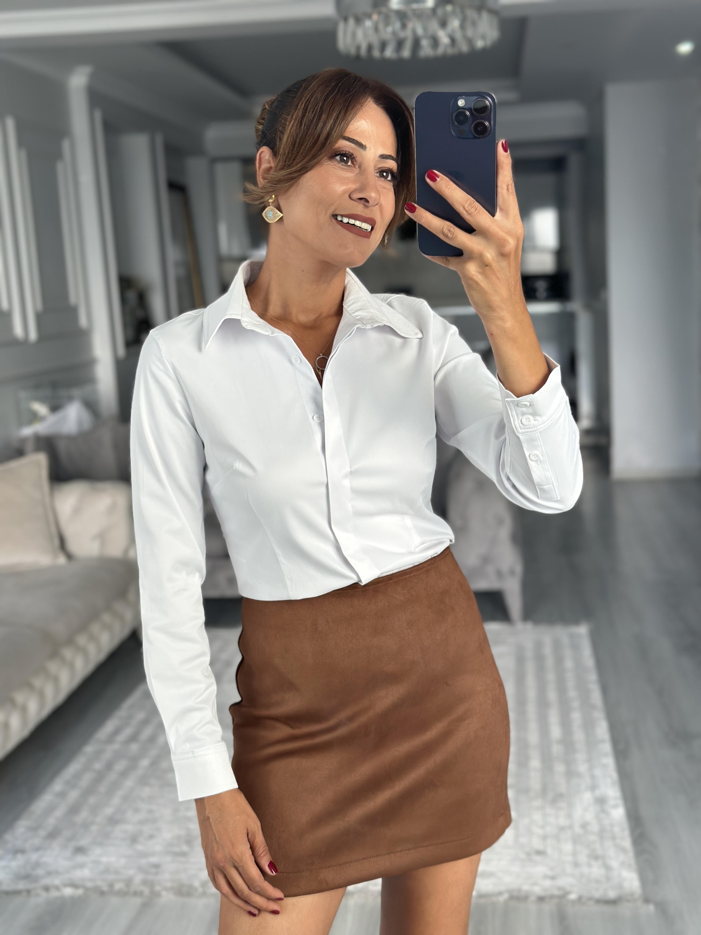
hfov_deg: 30.3
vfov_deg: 39.7
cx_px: 350
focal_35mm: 48
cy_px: 468
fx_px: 1296
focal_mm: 6.86
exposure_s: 1/107
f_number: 1.78
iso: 125
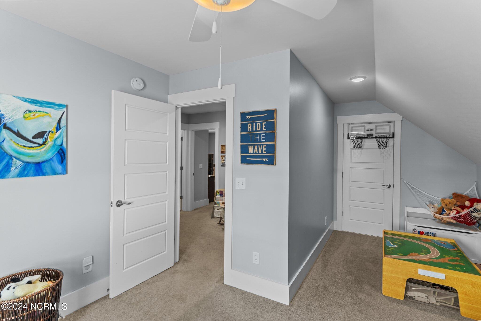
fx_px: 227
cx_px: 240
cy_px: 160
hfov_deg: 93.3
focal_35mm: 17
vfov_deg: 70.4
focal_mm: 17
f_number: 3.5
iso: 400
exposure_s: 1/15
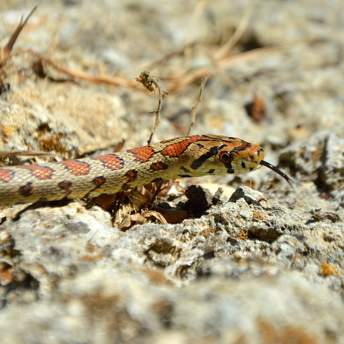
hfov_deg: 8.1
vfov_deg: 8.1
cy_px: 184
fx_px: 2425
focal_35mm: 216
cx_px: 153
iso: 320
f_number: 7.1
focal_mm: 105
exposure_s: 1/2000
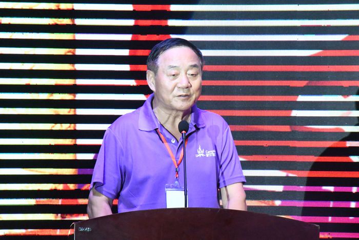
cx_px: 180
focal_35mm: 300
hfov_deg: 6.9
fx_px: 2992
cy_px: 120
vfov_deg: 4.6
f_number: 18
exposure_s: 1/320
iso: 20000
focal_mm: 200
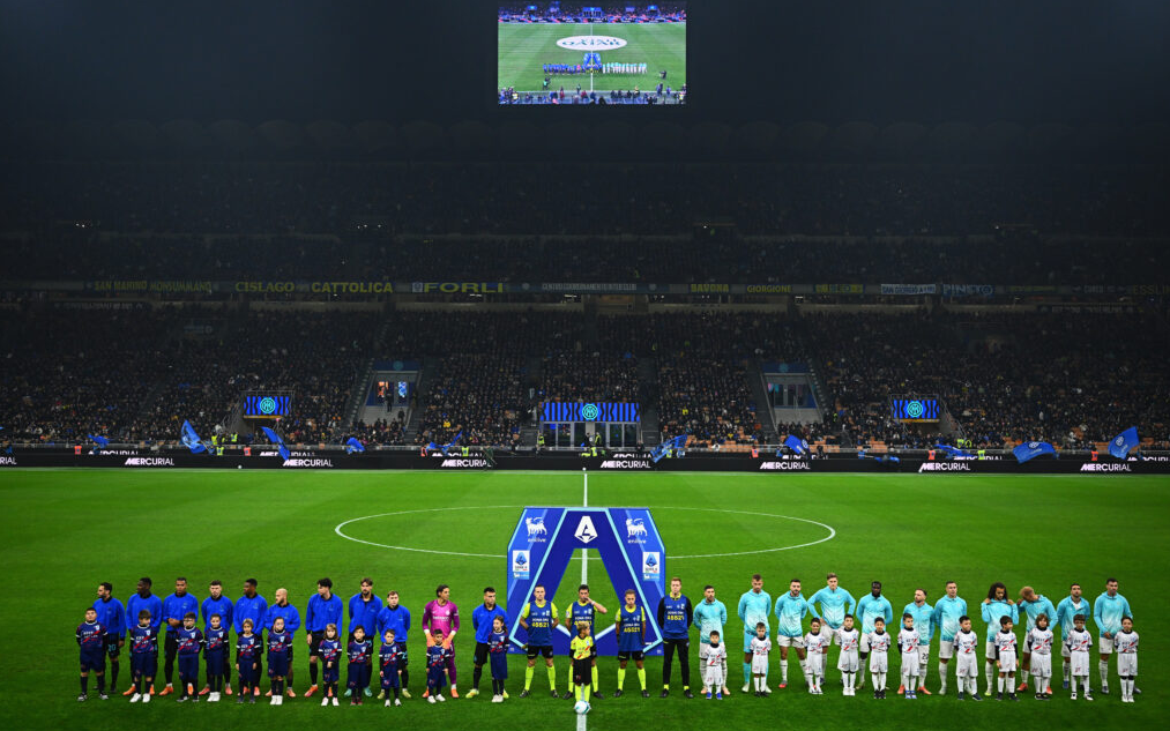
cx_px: 590
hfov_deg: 56.0
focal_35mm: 35
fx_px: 1100
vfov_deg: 36.7
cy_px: 346
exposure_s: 1/1600
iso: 1600
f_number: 2.8
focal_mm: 33.5
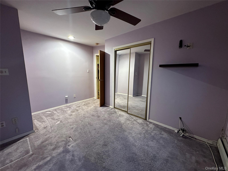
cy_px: 86
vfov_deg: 85.7
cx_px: 114
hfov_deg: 102.1
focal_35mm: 14
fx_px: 92
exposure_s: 1/60
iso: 640
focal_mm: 2.22
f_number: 2.2
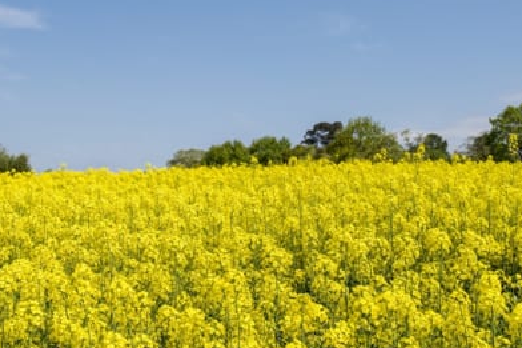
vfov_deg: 23.0
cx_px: 249
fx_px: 855
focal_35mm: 59
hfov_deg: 33.9
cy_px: 146
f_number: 5.6
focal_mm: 34
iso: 80
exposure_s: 1/640
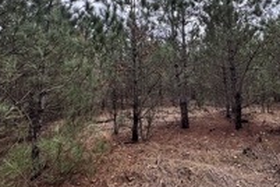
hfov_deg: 62.7
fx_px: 226
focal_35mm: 29
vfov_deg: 44.0
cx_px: 177
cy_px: 56
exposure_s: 1/346
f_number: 2.2
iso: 40
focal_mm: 2.22
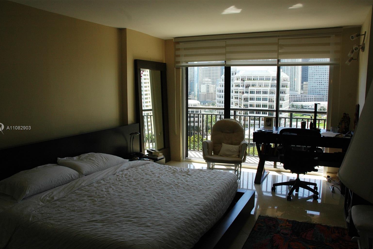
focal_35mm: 28
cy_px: 128
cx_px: 186
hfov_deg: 65.5
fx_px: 290
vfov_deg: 46.4
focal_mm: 18
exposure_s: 1/160
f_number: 6.3
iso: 200
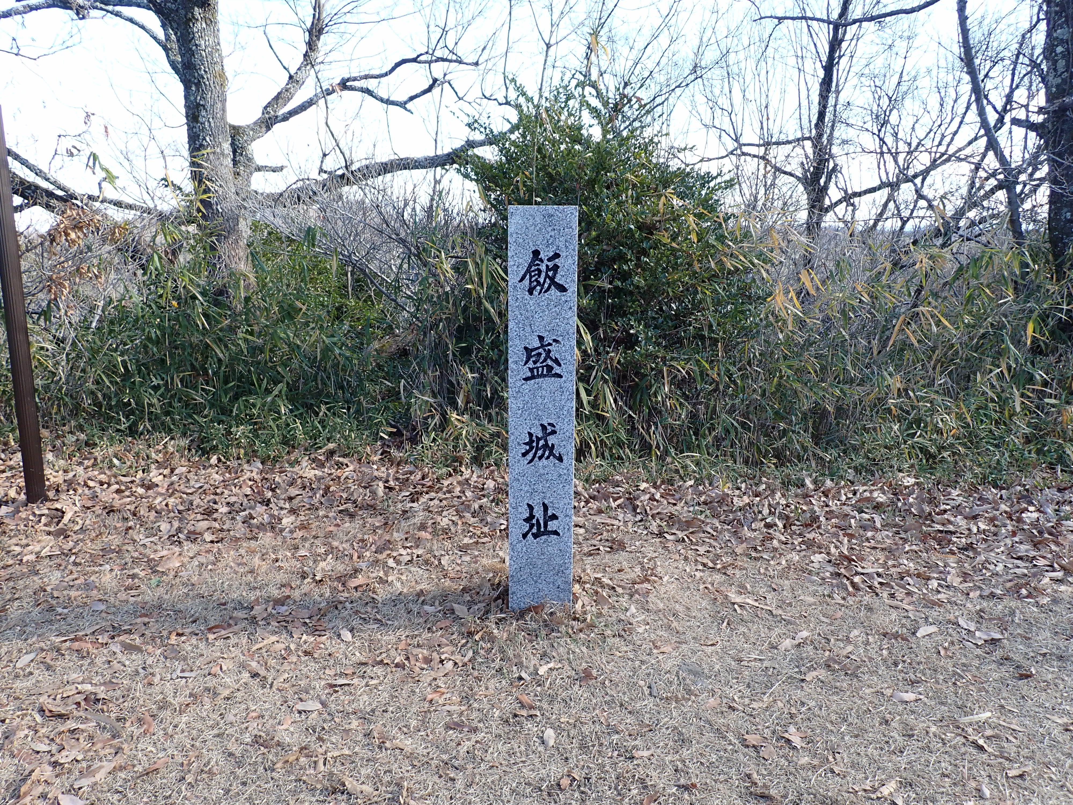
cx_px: 536
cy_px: 402
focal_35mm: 25
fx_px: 775
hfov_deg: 69.4
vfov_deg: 54.9
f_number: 2.8
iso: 100
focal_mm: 4.5
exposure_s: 1/250
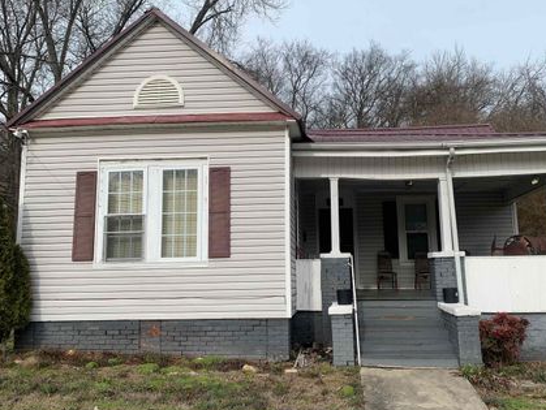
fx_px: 489
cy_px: 210
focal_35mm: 31
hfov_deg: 58.2
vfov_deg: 45.5
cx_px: 304
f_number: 1.8
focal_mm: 4.25
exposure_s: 1/2033
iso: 25
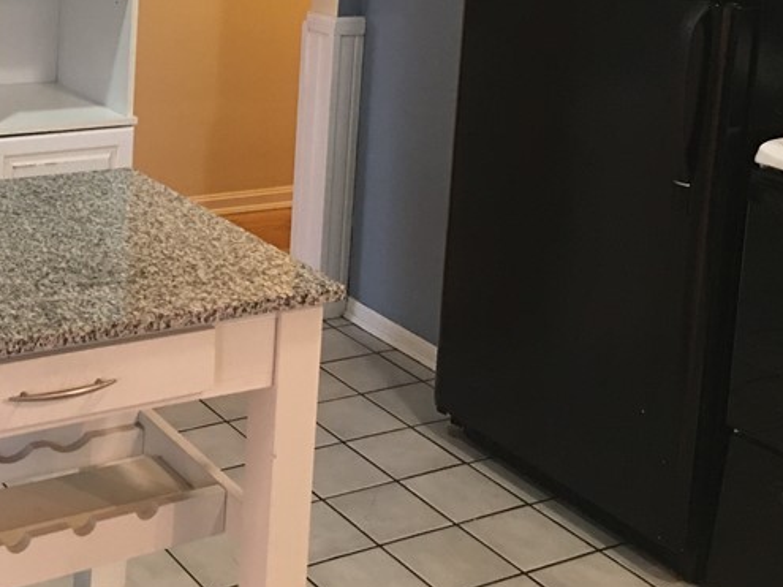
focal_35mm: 60
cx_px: 165
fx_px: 1357
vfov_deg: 23.5
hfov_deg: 31.4
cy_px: 24
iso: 80
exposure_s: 1/10
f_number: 2.2
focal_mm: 4.15
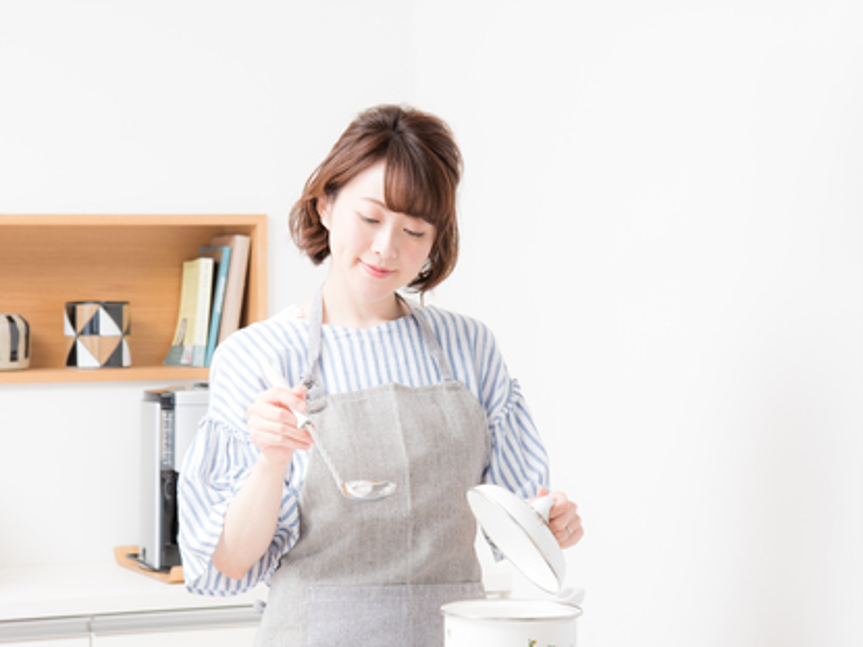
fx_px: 3140
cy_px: 282
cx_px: 385
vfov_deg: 11.8
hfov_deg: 15.6
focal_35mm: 126
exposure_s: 1/125
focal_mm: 85
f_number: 5.6
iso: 320
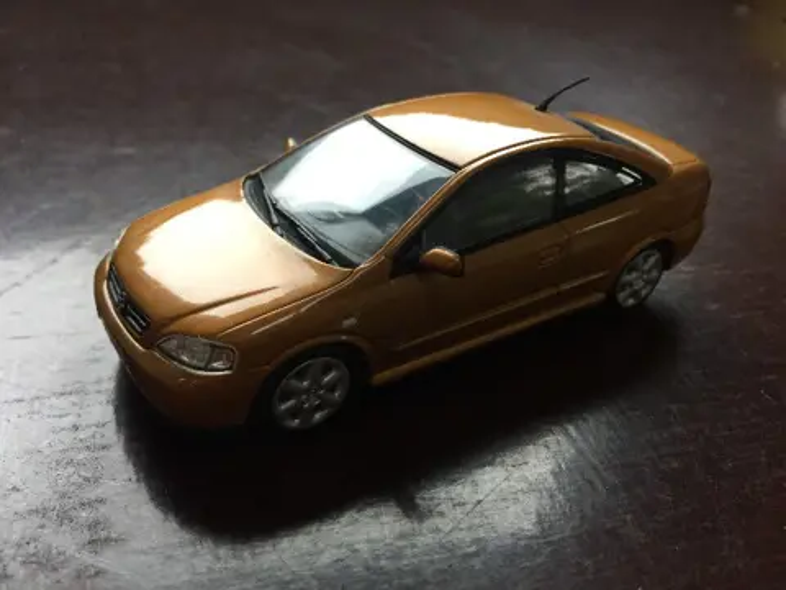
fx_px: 658
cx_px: 393
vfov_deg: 48.2
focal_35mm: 29
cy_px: 295
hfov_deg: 61.7
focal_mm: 4.15
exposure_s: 1/33
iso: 80
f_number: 2.2
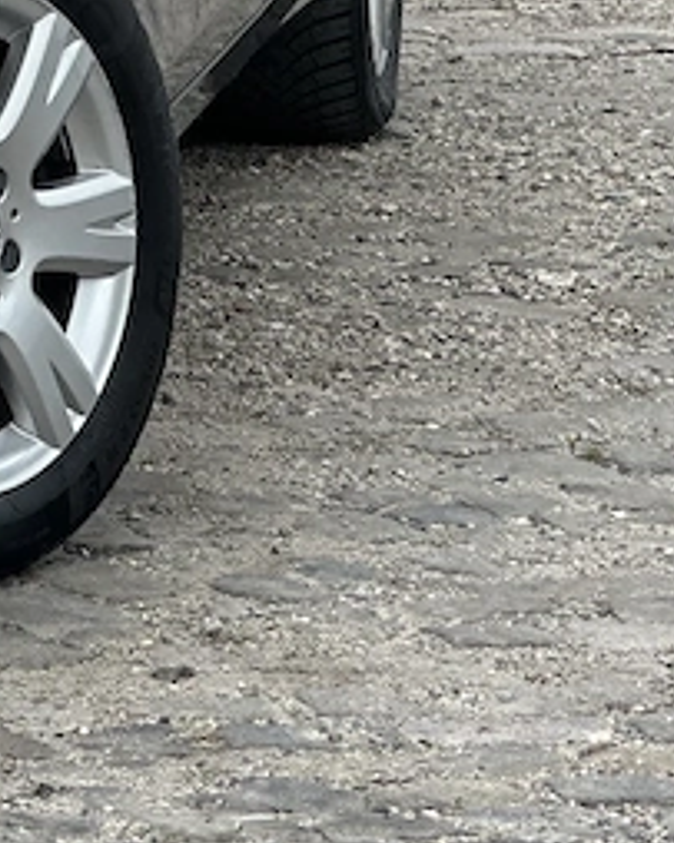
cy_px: -126
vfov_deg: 6.5
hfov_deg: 5.1
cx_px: -621
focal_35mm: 296
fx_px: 7385
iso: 25
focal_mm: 9
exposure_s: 1/204
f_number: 2.8
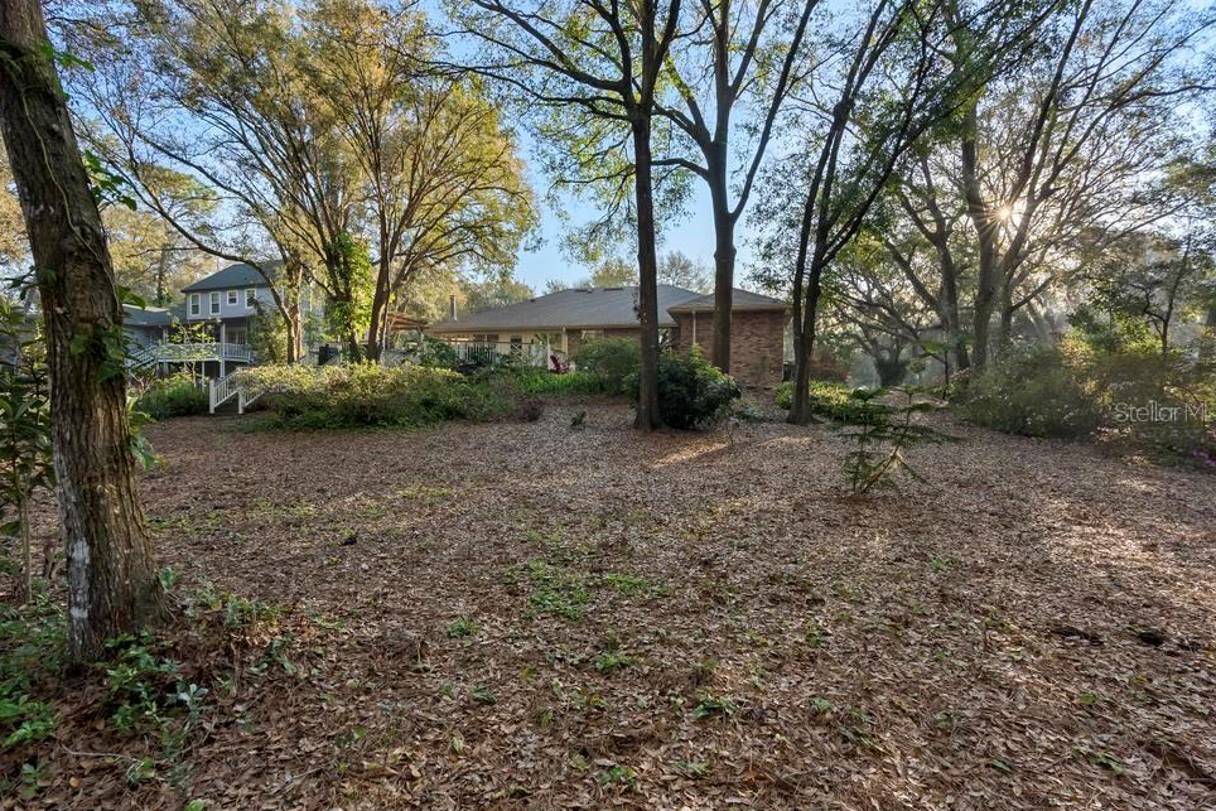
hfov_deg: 93.2
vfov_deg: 70.5
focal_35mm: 17
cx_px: 588
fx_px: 574
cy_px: 412
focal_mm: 16
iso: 800
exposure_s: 1/250
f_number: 8
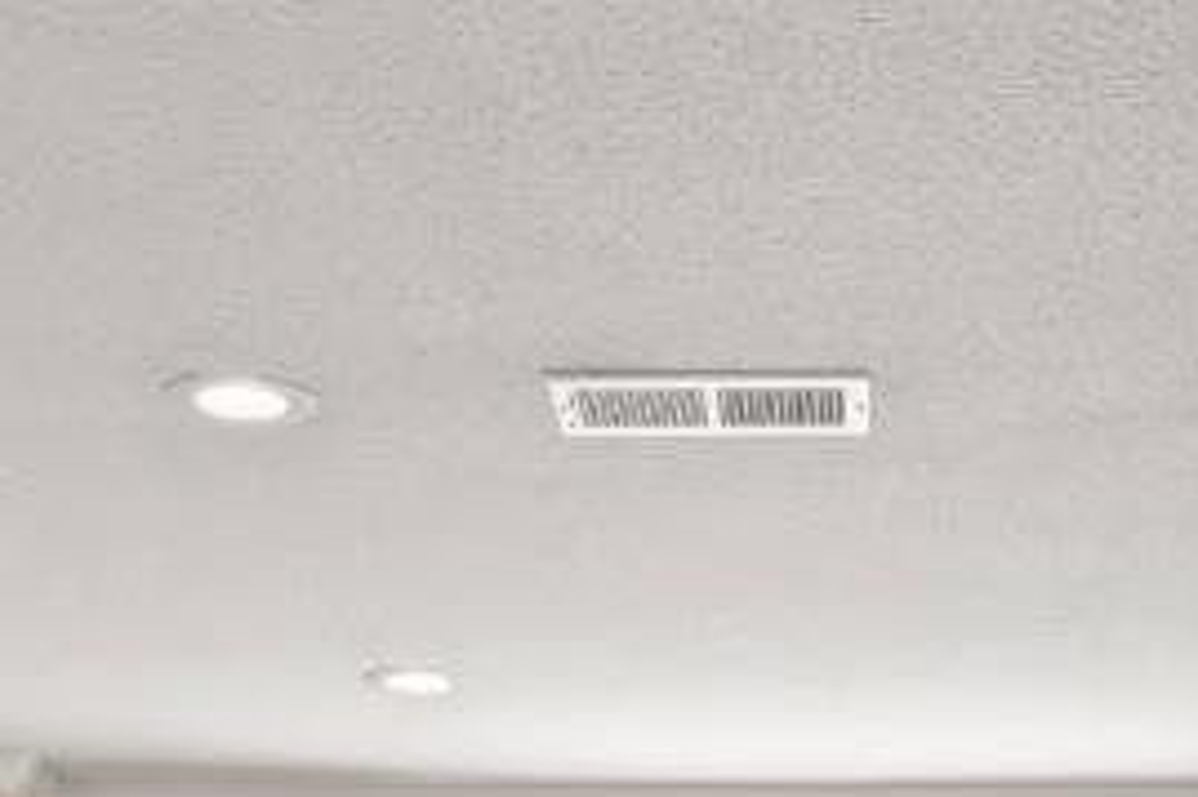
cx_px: 846
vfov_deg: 15.4
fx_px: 2594
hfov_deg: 25.8
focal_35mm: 78
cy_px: 1369
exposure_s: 1/6
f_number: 7.1
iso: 200
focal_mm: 14
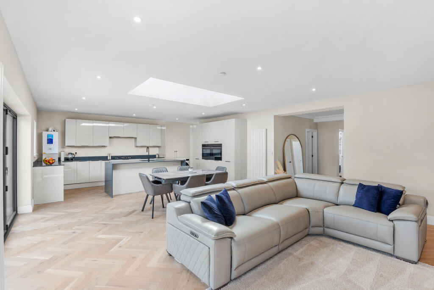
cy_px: 145
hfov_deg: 96.7
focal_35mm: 16
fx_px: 193
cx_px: 217
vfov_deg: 73.8
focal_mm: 16
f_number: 9
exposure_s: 1/10
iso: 250
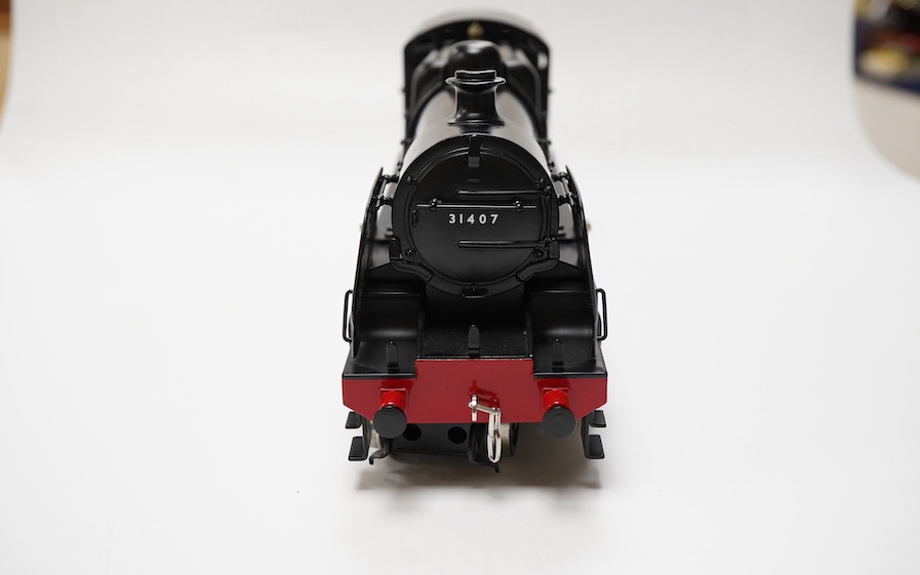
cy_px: 284
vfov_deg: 28.0
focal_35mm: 46
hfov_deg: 43.5
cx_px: 459
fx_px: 1154
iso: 1250
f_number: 9
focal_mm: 30
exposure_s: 1/125
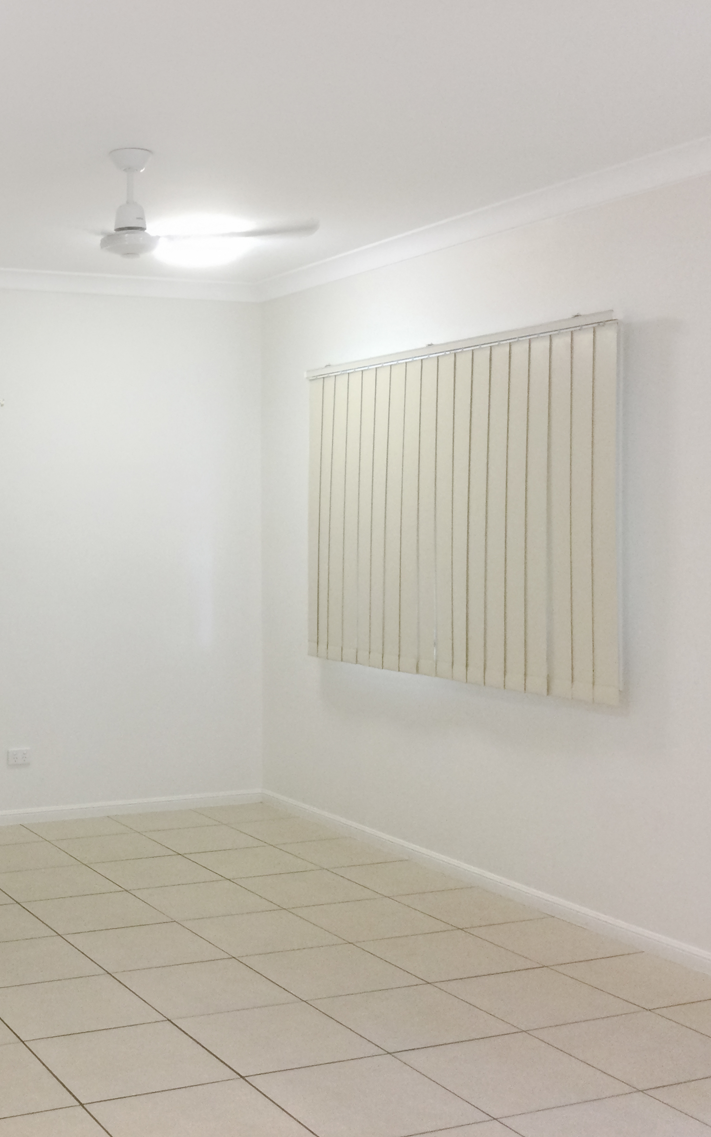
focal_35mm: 44
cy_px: 567
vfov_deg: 45.3
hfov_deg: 28.2
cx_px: 81
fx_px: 1364
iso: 80
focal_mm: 3.3
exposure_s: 1/33
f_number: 2.4
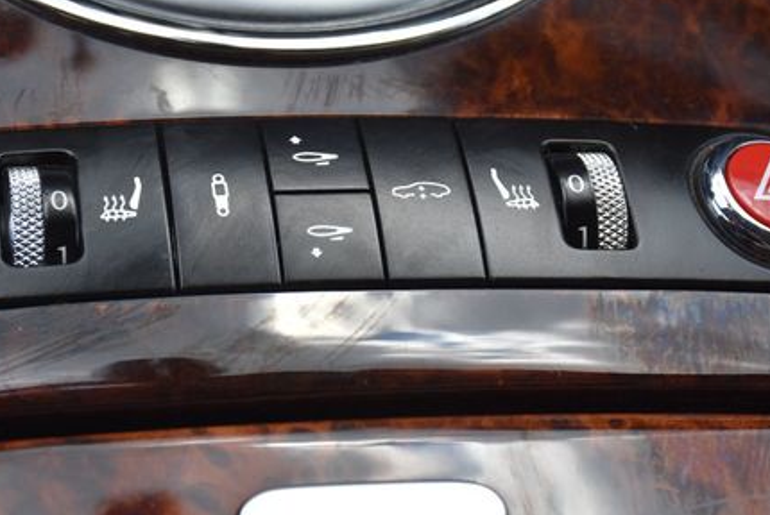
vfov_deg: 11.8
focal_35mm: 116
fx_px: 2484
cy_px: 186
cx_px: 295
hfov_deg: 17.6
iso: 640
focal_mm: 52
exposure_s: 1/500
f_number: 8
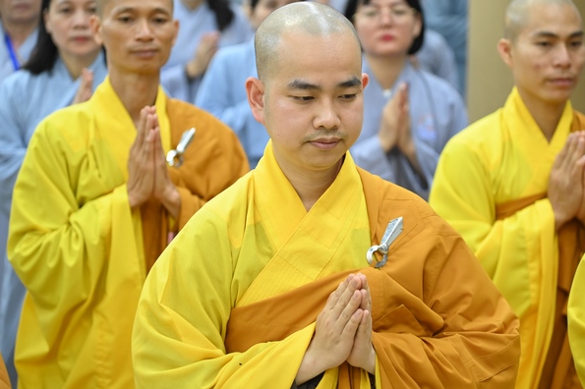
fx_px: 2127
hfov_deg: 15.7
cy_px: 182
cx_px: 308
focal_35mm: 131
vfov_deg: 10.5
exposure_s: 1/50
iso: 2500
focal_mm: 120
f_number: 4
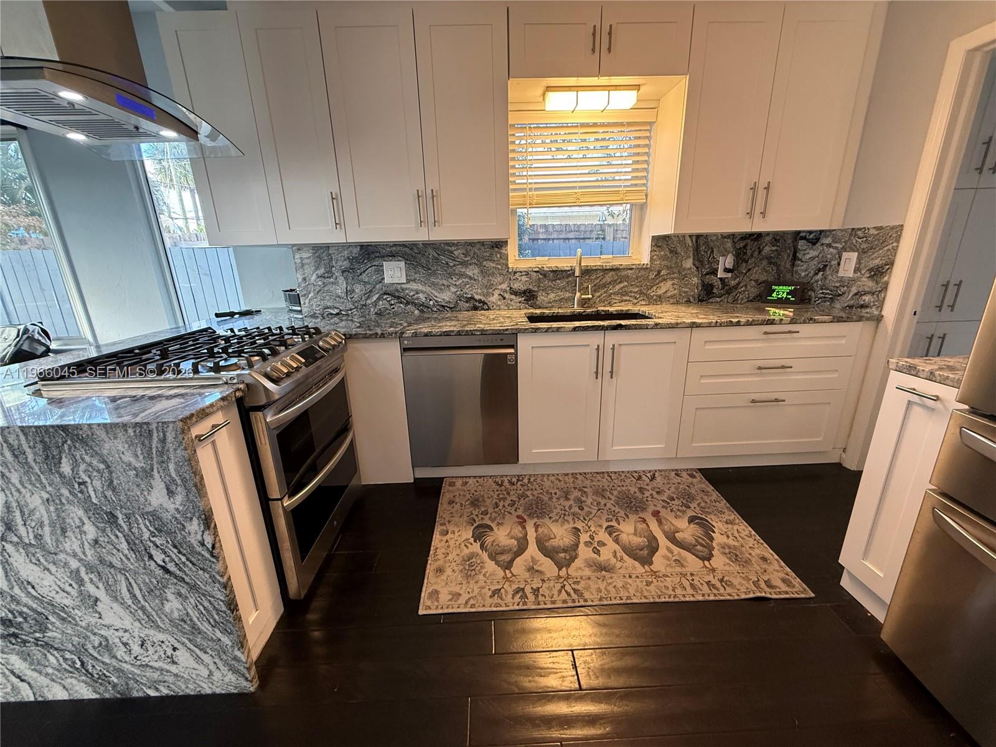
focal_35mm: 14
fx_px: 403
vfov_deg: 85.7
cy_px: 374
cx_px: 498
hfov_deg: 102.1
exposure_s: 1/60
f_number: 2.2
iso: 320
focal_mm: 2.22
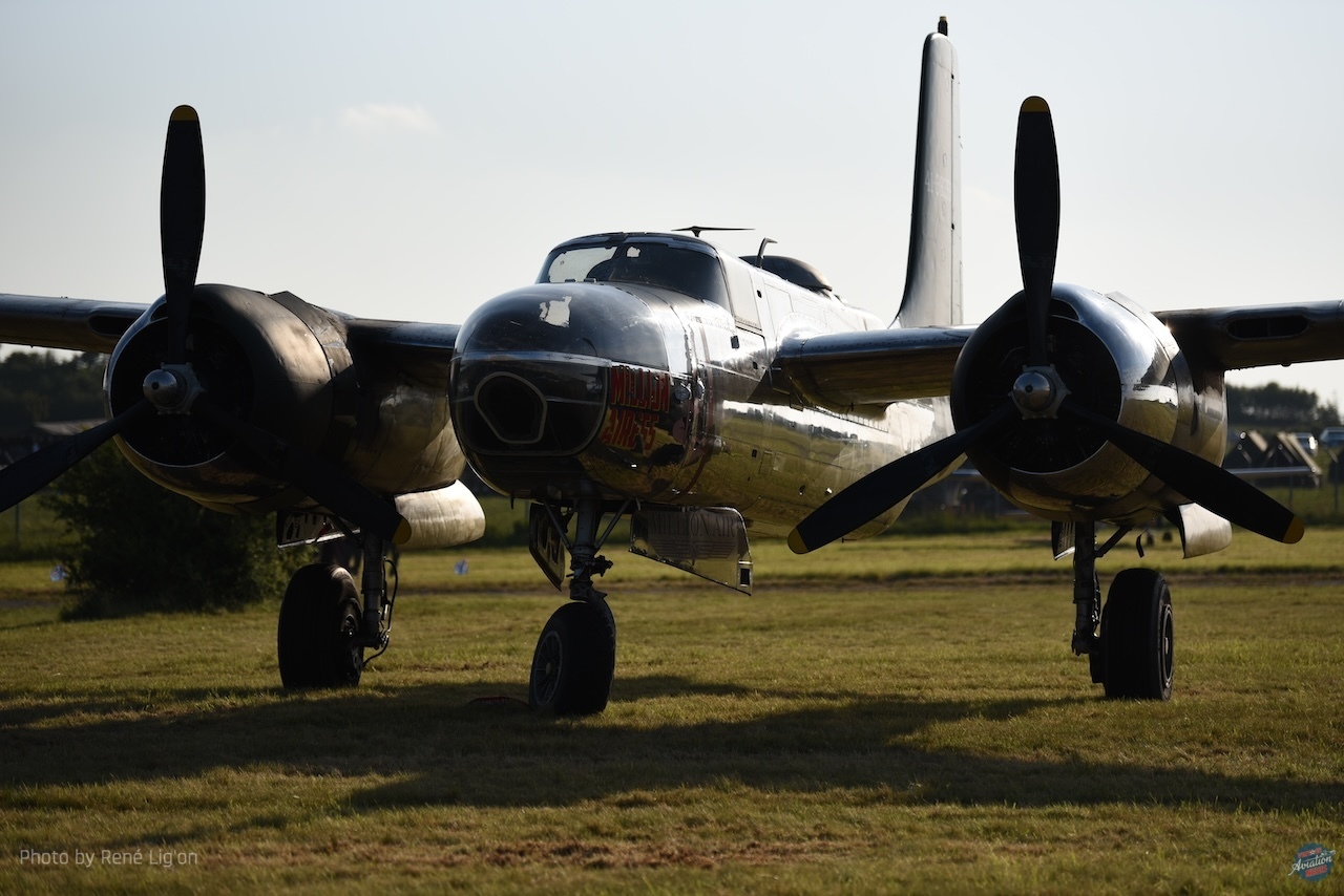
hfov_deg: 15.2
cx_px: 672
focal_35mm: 135
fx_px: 5041
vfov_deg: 10.2
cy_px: 448
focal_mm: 135
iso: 100
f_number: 2.8
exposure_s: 1/4000
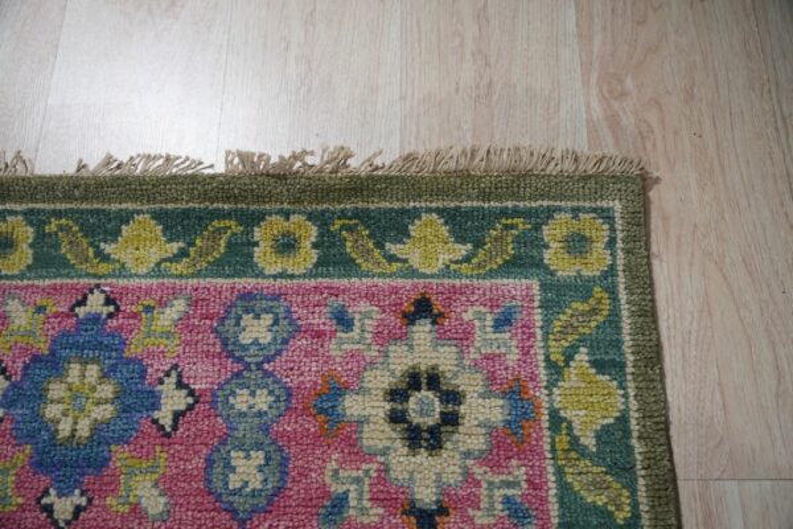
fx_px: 703
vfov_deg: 41.2
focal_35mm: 32
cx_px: 396
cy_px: 264
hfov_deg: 58.9
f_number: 4
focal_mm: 31.9
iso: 400
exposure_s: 1/160
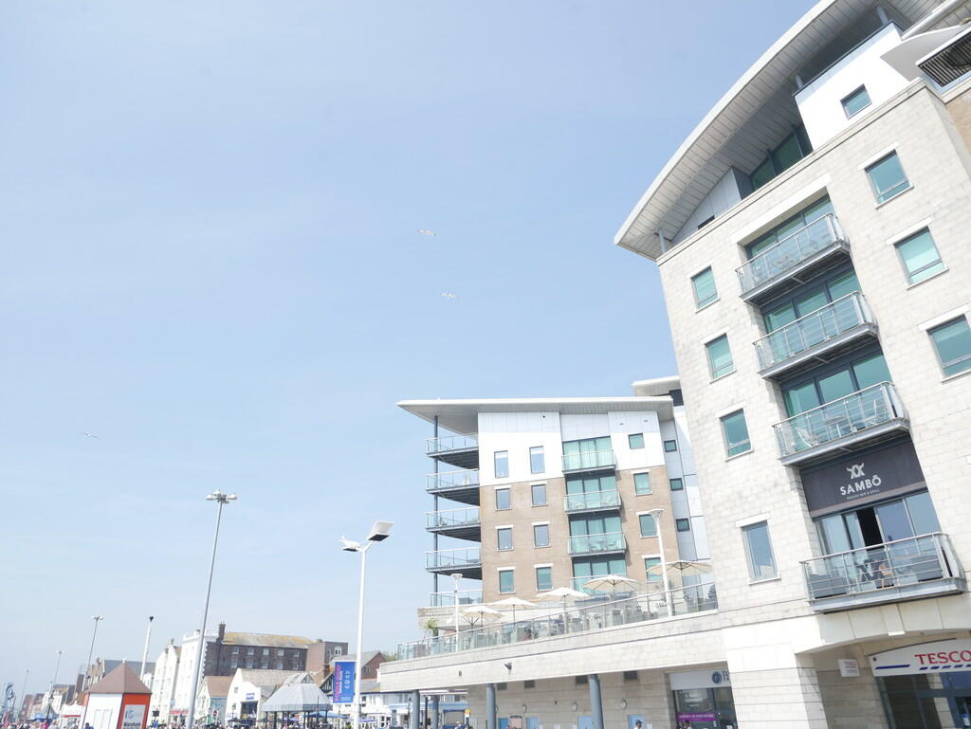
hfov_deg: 71.6
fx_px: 674
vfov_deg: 56.9
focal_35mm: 24
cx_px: 486
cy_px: 364
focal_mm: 12
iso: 200
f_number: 6.3
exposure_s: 1/400
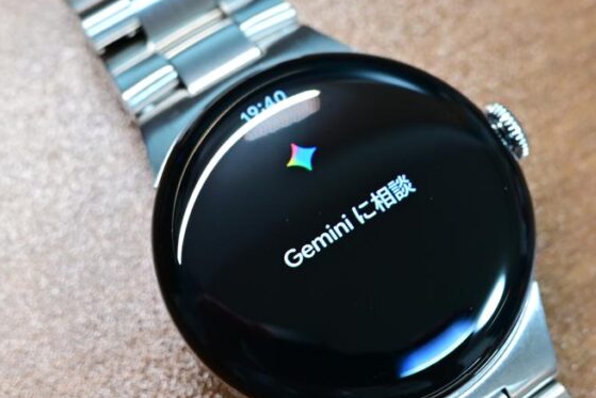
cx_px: 340
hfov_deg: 30.5
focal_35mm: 66
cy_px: 236
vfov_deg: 20.6
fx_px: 1093
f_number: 4.5
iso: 800
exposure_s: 1/25
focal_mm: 24
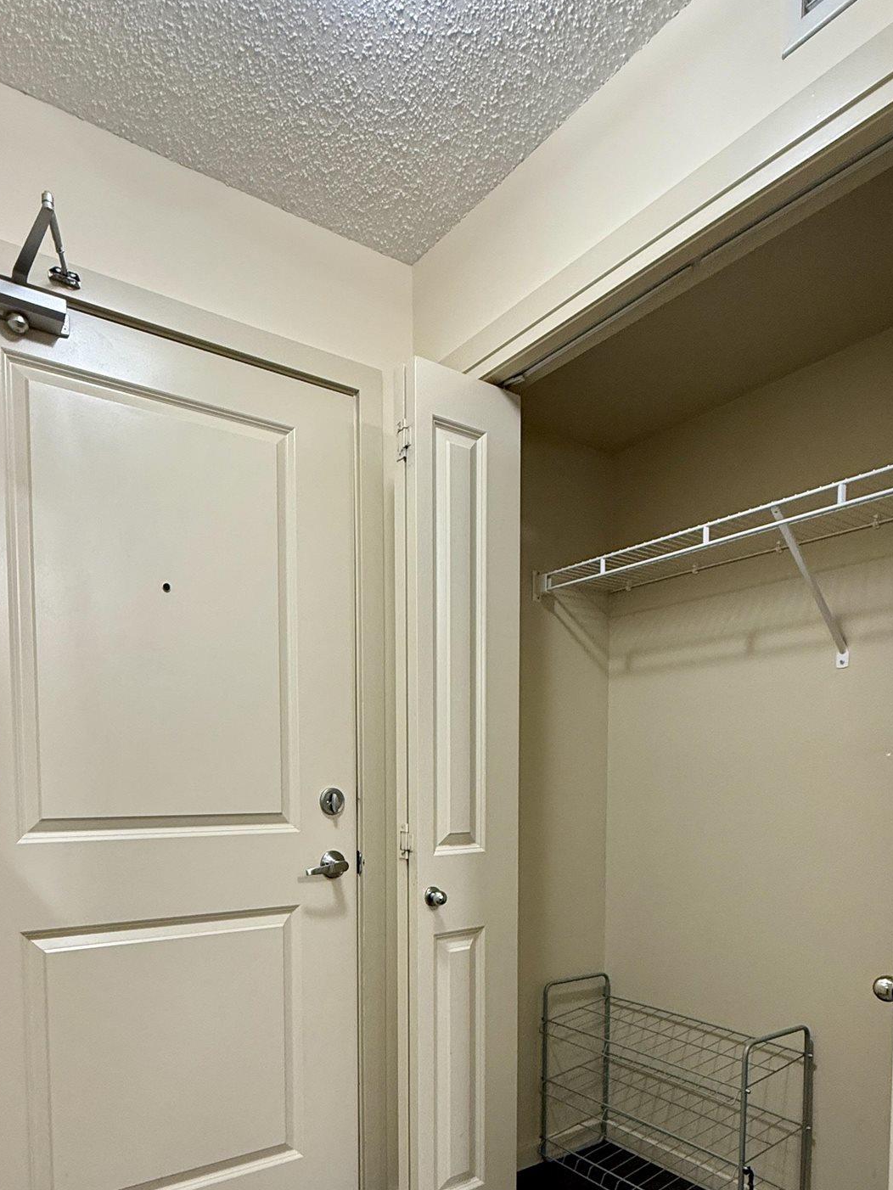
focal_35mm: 23
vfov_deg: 70.7
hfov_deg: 58.8
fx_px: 791
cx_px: 408
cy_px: 837
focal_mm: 2.22
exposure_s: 1/60
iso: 250
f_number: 2.2
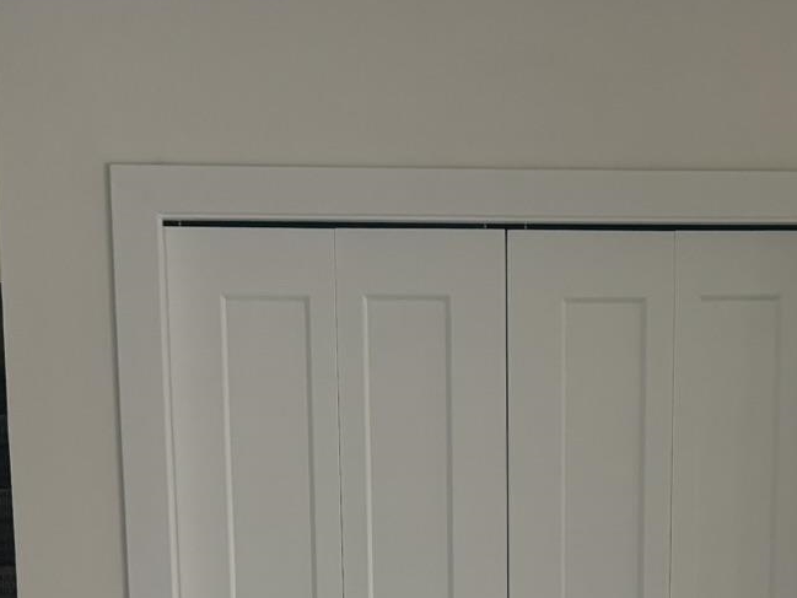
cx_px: 505
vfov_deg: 16.9
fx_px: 1888
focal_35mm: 82
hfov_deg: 23.8
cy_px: 799
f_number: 1.6
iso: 125
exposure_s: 1/101
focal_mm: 5.96
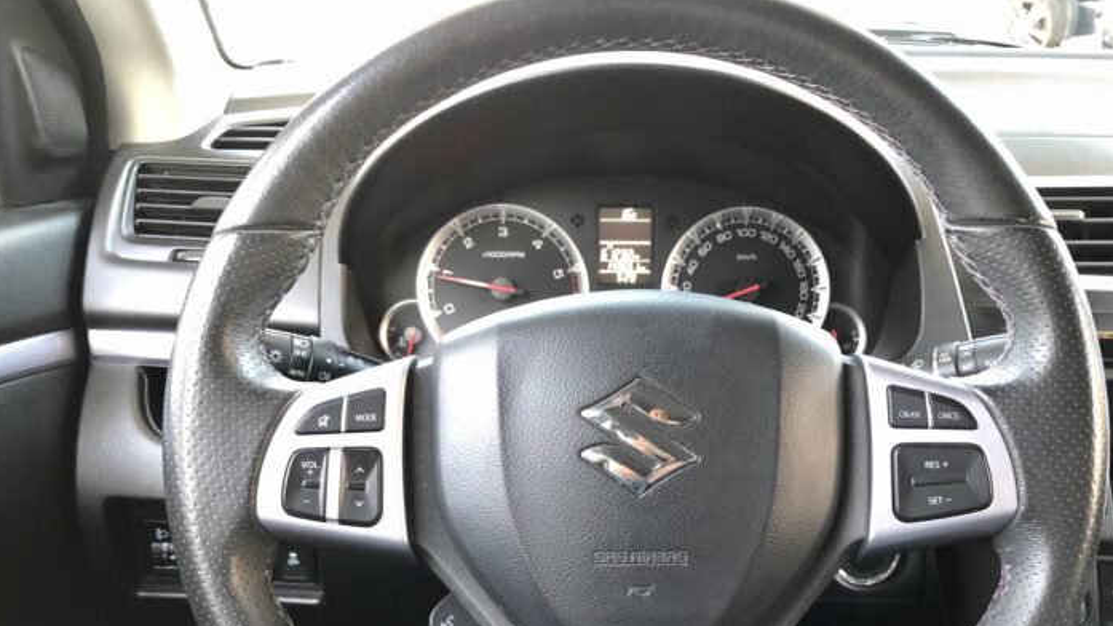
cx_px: 632
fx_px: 1033
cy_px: 449
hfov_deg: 56.4
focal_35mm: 35
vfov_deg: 33.2
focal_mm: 3.99
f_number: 1.8
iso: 80
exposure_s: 1/7
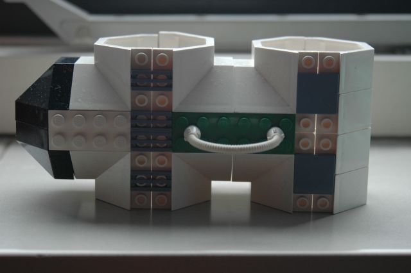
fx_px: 1027
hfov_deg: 22.6
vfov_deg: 15.2
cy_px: 136
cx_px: 206
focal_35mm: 90
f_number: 5.6
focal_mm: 60
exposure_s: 1/125
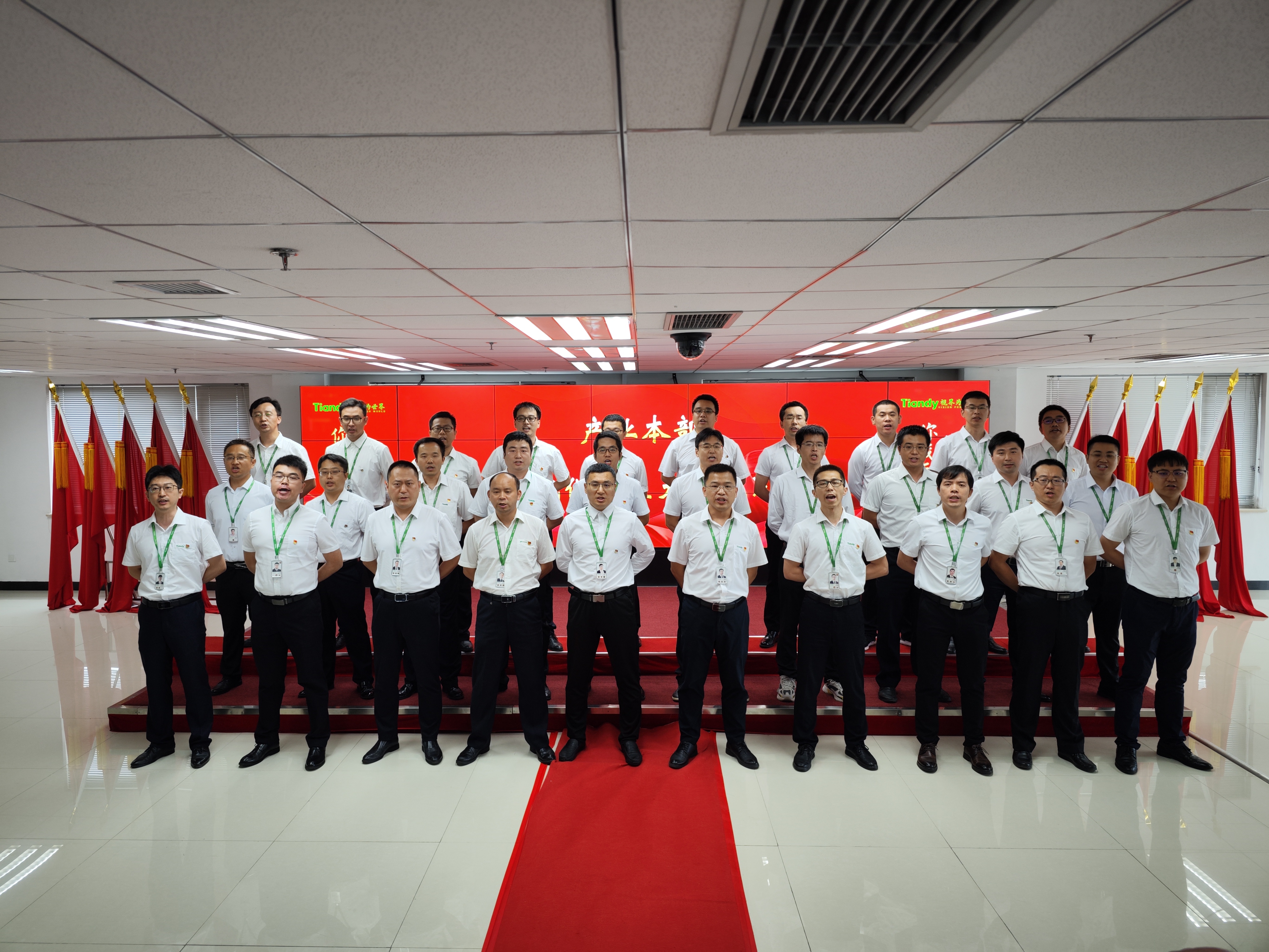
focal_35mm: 23
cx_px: 634
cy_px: 476
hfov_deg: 73.9
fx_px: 843
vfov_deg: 58.9
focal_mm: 8.7
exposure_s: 1/100
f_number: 1.9
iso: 119
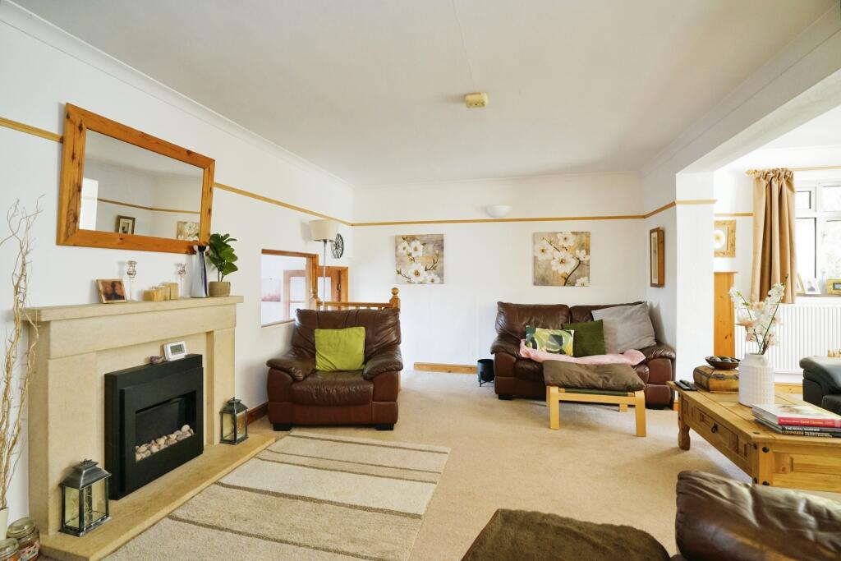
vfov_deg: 73.8
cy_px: 280
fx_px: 374
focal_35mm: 16
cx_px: 420
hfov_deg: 96.7
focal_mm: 16
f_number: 7.1
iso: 2000
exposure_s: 1/25
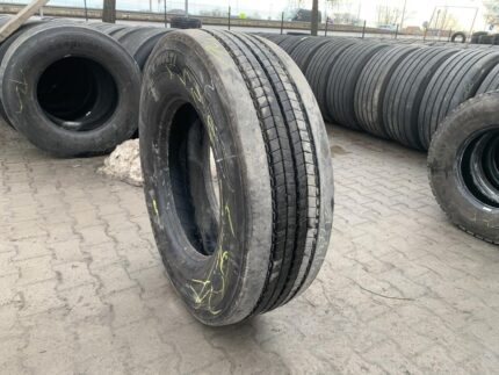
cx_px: 250
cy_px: 188
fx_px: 375
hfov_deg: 67.3
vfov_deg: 53.1
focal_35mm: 26
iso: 40
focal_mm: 4.25
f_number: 1.8
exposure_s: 1/122
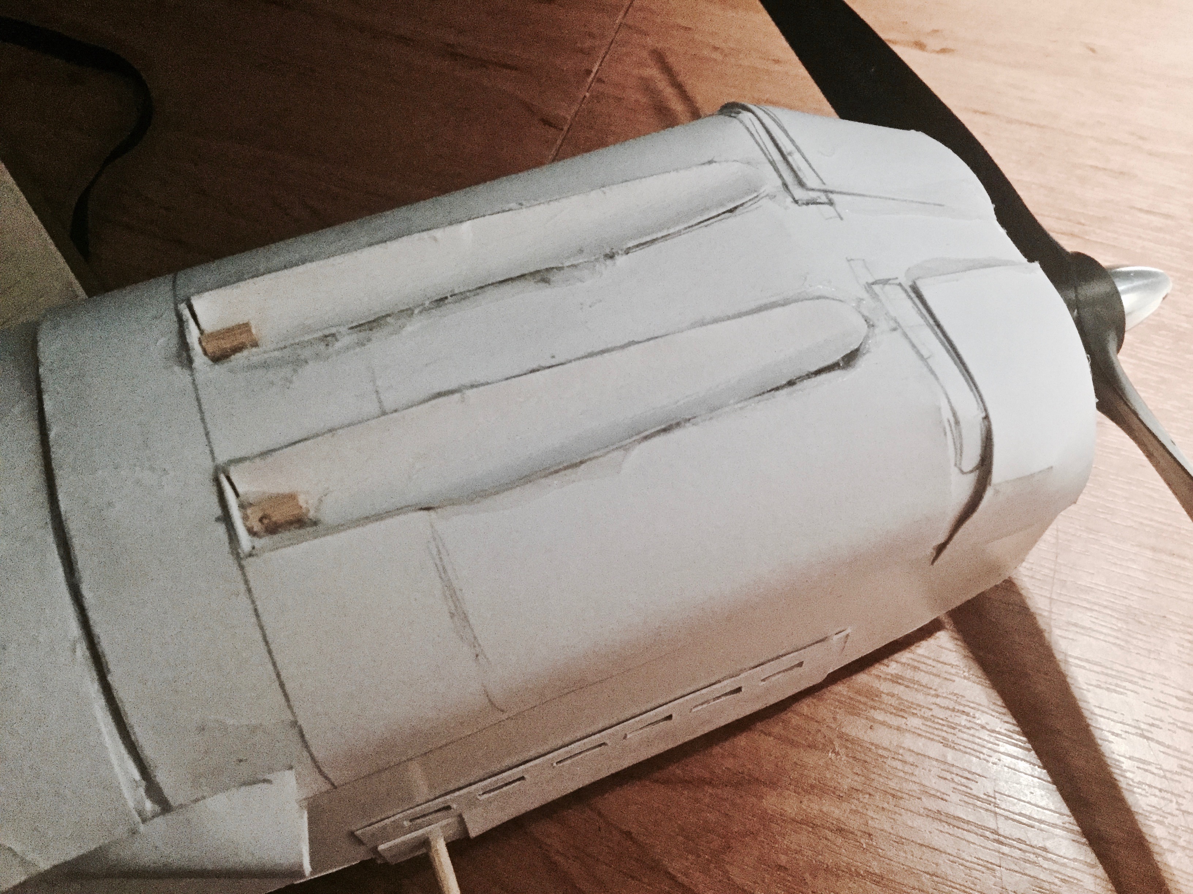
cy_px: 447
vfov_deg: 45.4
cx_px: 596
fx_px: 1068
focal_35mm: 31
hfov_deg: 58.4
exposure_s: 1/25
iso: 200
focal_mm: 3.3
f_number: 2.4
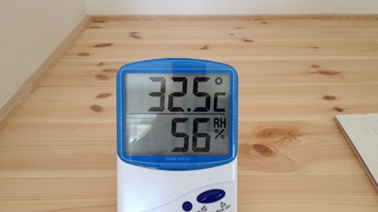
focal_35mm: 39
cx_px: 190
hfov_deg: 51.6
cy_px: 124
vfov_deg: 30.3
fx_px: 391
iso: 50
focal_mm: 4.28
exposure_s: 1/40
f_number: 2.4
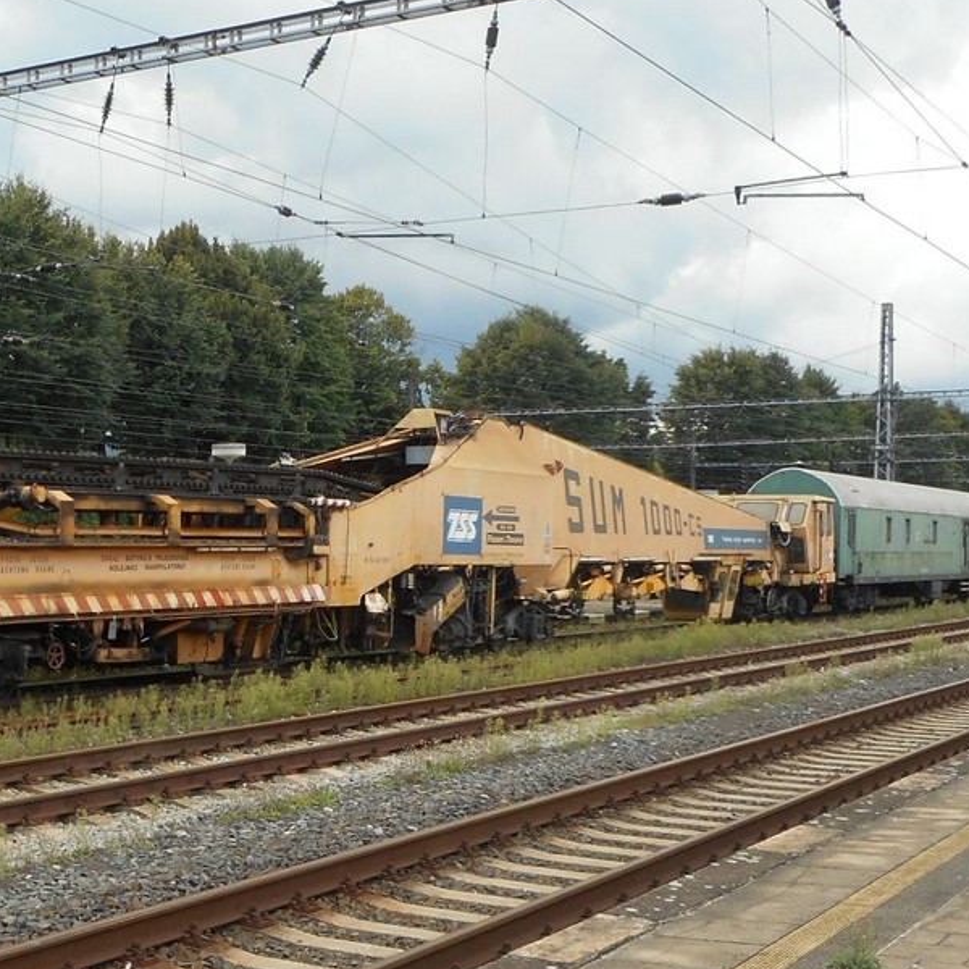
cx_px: 126
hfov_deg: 31.0
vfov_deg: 32.1
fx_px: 1679
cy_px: 593
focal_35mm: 53
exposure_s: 1/125
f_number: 3.7
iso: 80
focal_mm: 4.5
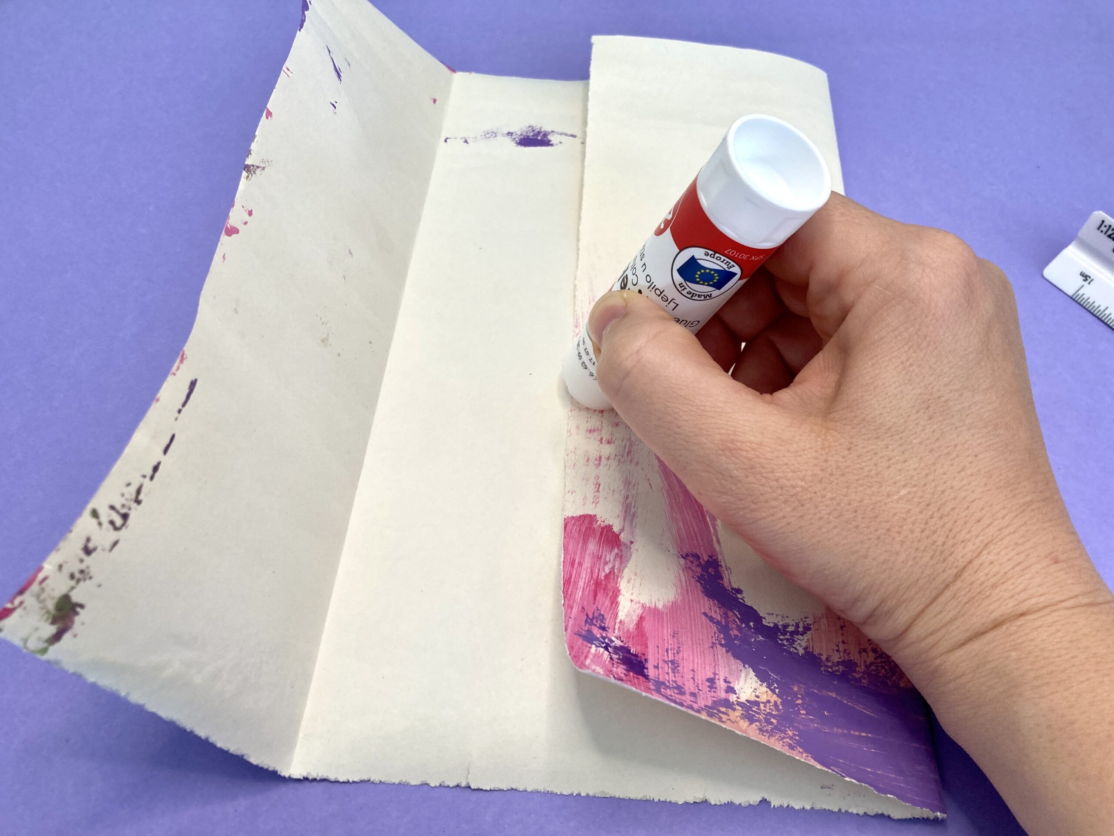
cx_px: 557
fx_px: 901
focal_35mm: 28
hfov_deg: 63.4
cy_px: 418
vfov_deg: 49.7
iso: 80
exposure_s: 1/104
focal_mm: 3.99
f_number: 1.8
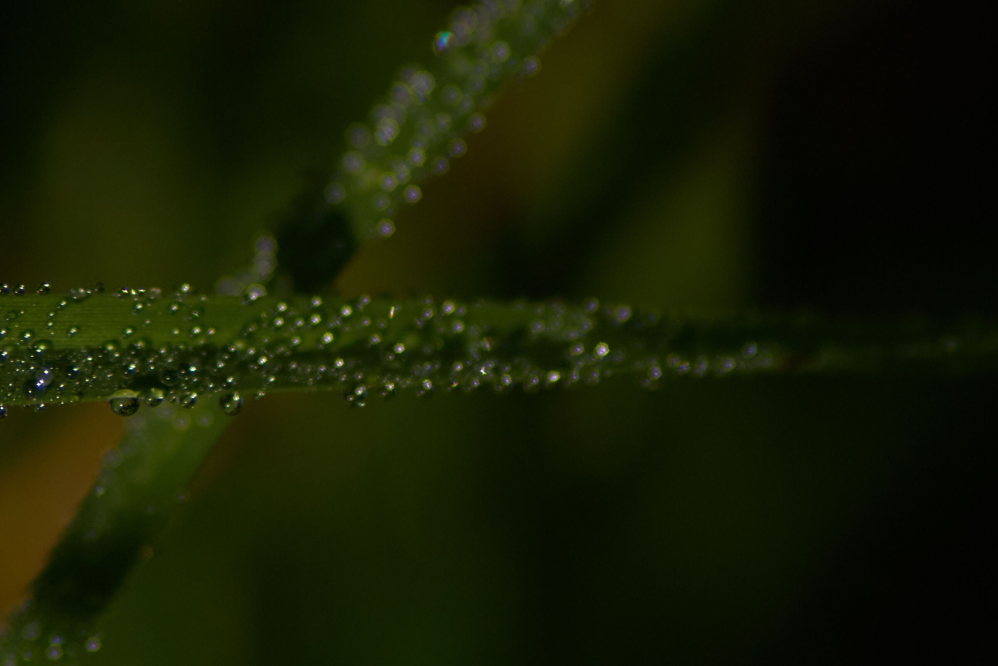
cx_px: 499
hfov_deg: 2.3
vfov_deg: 1.5
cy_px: 333
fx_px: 24948
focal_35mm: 900
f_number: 11
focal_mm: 600
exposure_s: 1/2000
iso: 1000
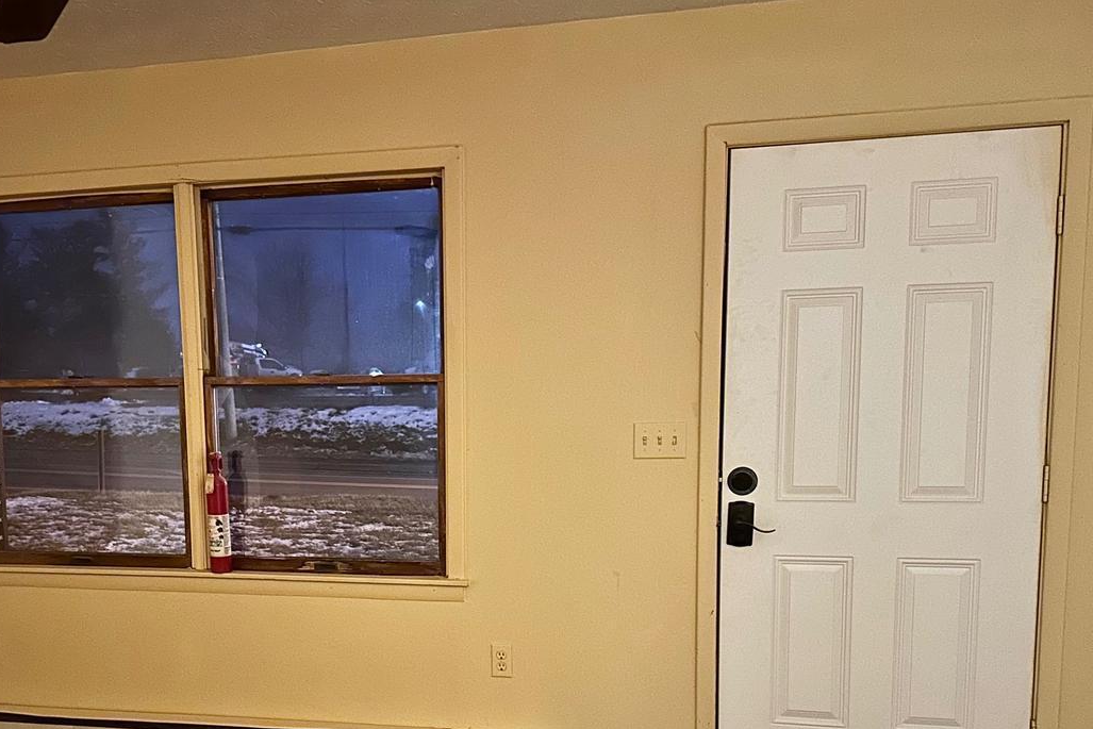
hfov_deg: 54.1
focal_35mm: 35
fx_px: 1063
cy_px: 540
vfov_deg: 37.0
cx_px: 446
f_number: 1.78
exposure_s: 1/17
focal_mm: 6.86
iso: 1600
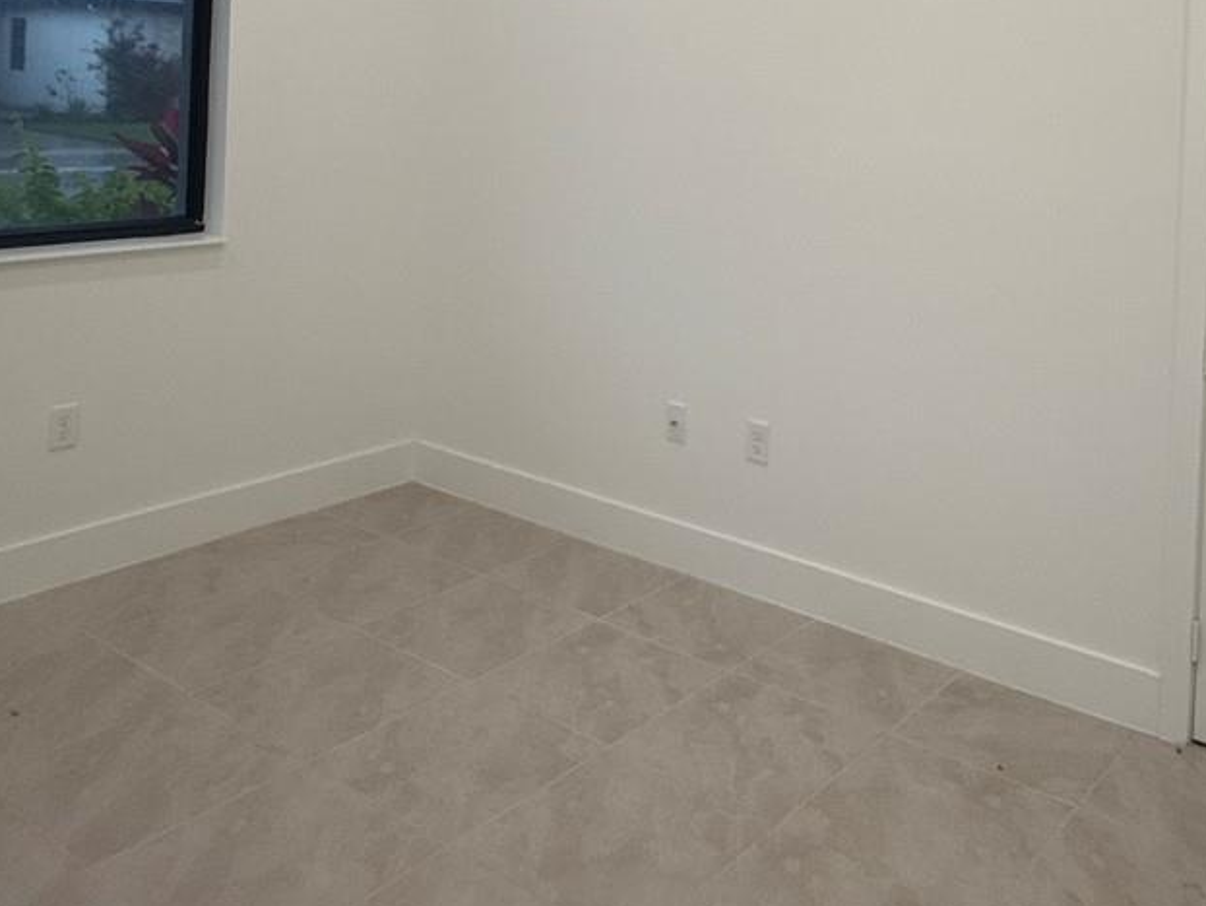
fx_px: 1255
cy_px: 95
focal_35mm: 36
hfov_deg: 50.7
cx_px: 768
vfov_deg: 37.2
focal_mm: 2.22
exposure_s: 1/120
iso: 100
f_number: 2.2
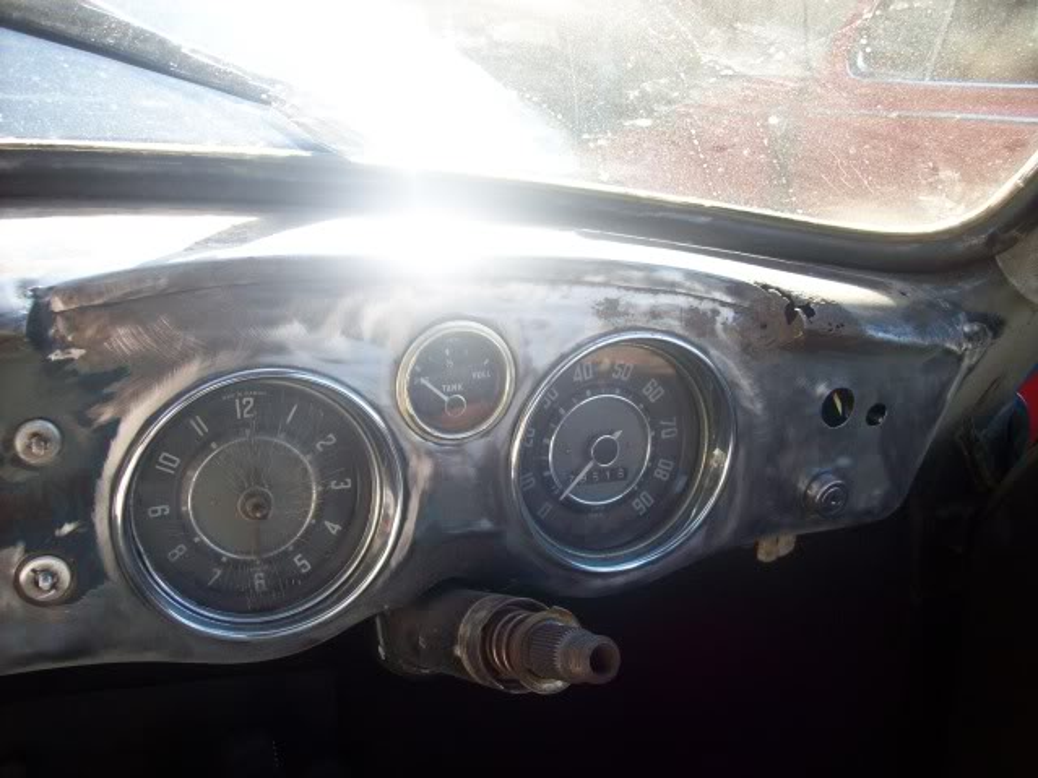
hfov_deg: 51.4
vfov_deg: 39.6
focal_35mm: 36
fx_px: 1079
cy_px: 389
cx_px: 519
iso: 80
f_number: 2.7
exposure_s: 1/180
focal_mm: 6
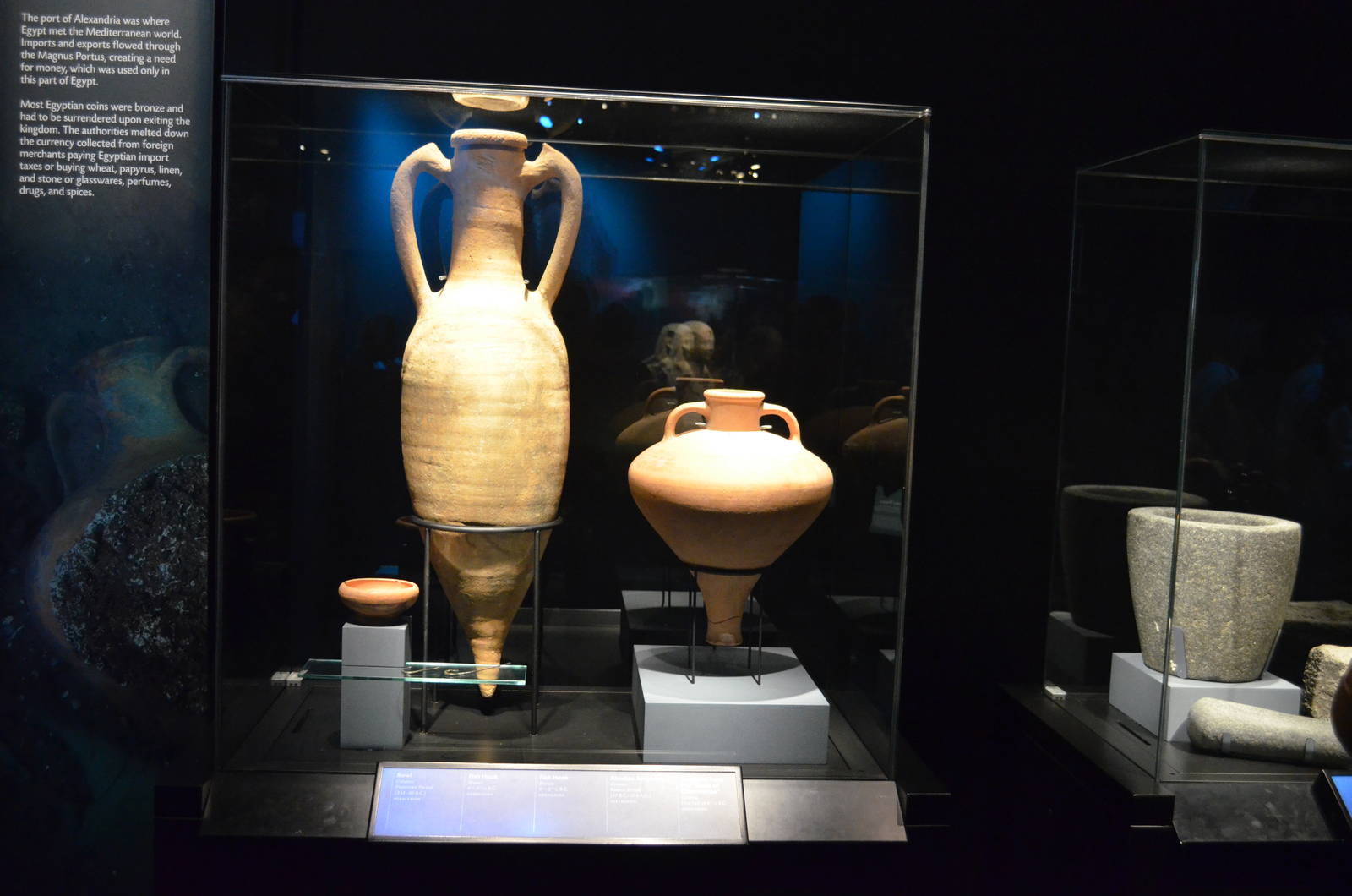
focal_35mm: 36
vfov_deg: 36.7
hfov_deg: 53.2
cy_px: 448
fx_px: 1349
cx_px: 676
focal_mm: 24
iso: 3200
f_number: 4
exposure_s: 1/20
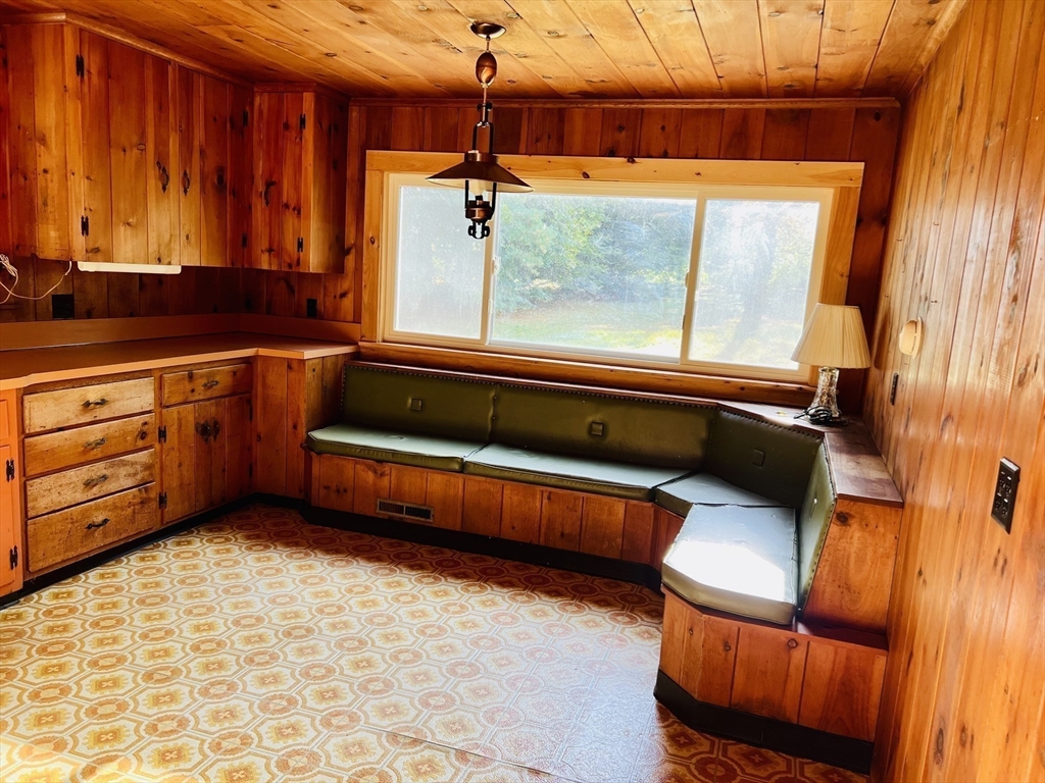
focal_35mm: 26
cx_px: 522
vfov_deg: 53.1
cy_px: 392
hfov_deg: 67.3
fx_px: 785
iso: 80
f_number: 1.5
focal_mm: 5.7
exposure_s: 1/121
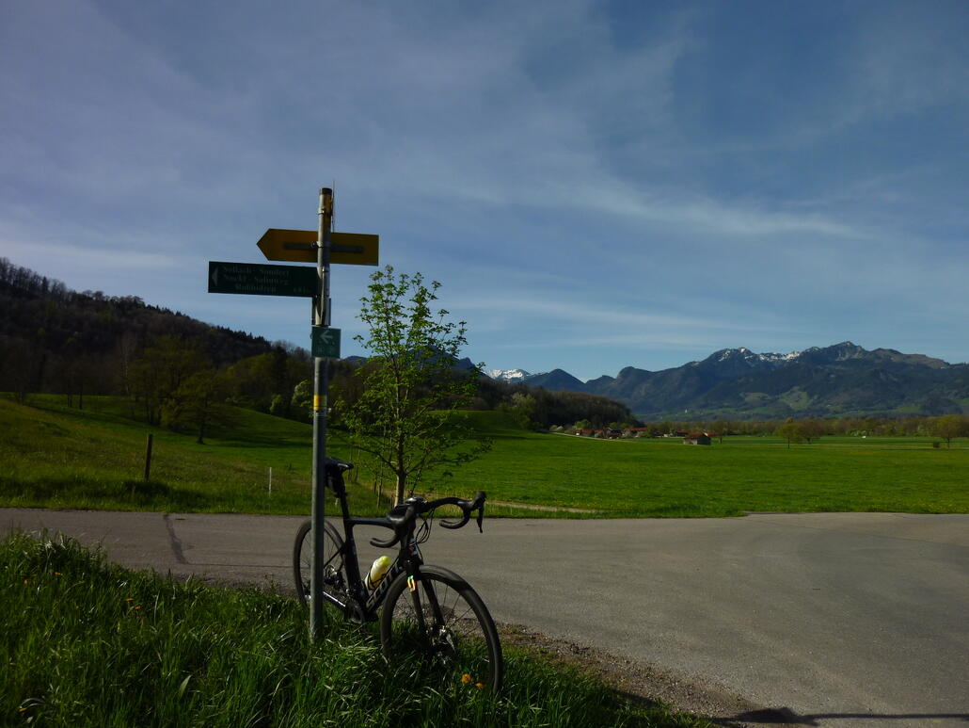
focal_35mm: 25
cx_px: 484
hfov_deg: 69.4
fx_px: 700
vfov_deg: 54.9
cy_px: 364
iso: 80
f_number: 10
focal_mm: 4.5
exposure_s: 1/160
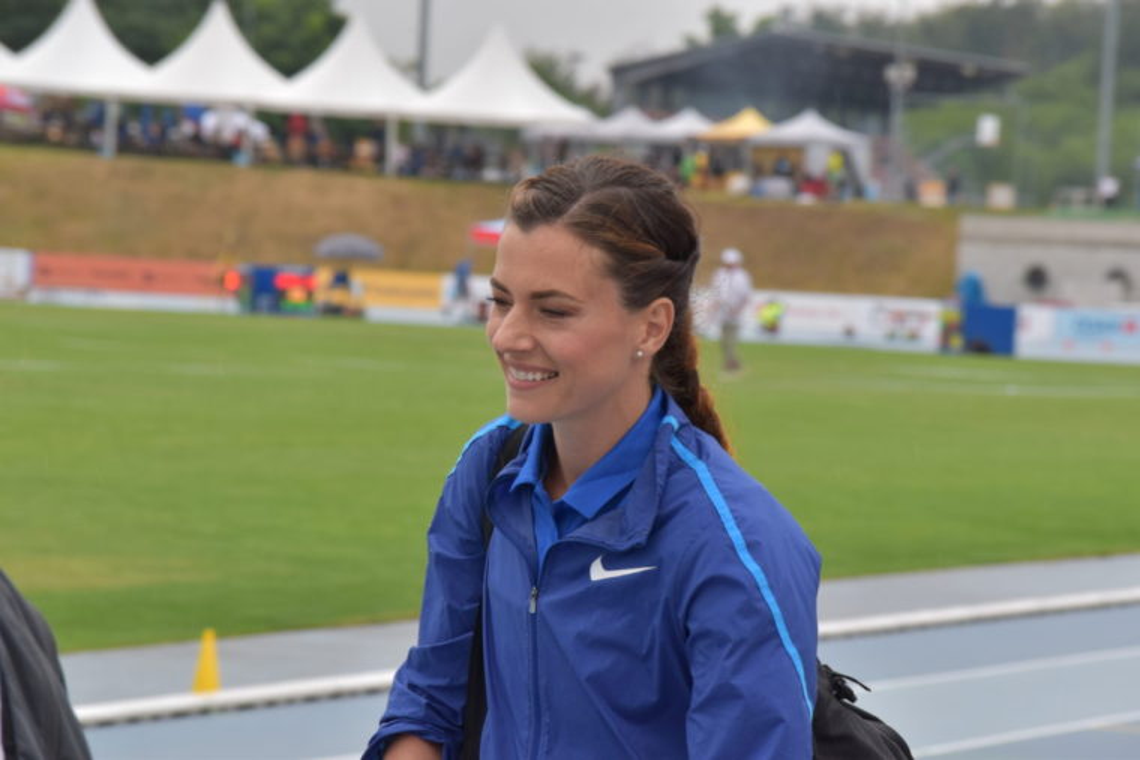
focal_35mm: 158
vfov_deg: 8.7
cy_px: 380
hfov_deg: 13.0
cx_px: 570
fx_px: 4988
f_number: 8
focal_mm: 105
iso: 400
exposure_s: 1/250
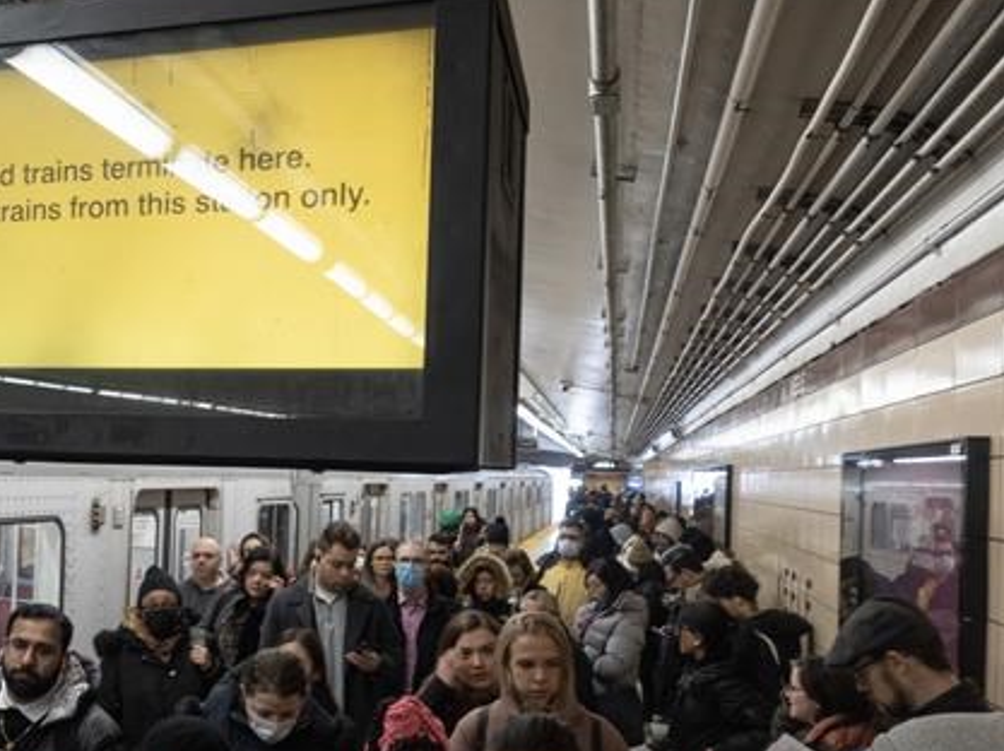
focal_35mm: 36
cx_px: 231
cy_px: 454
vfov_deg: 39.4
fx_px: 1043
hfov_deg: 49.0
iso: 640
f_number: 2.8
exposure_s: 1/40
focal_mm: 8.8
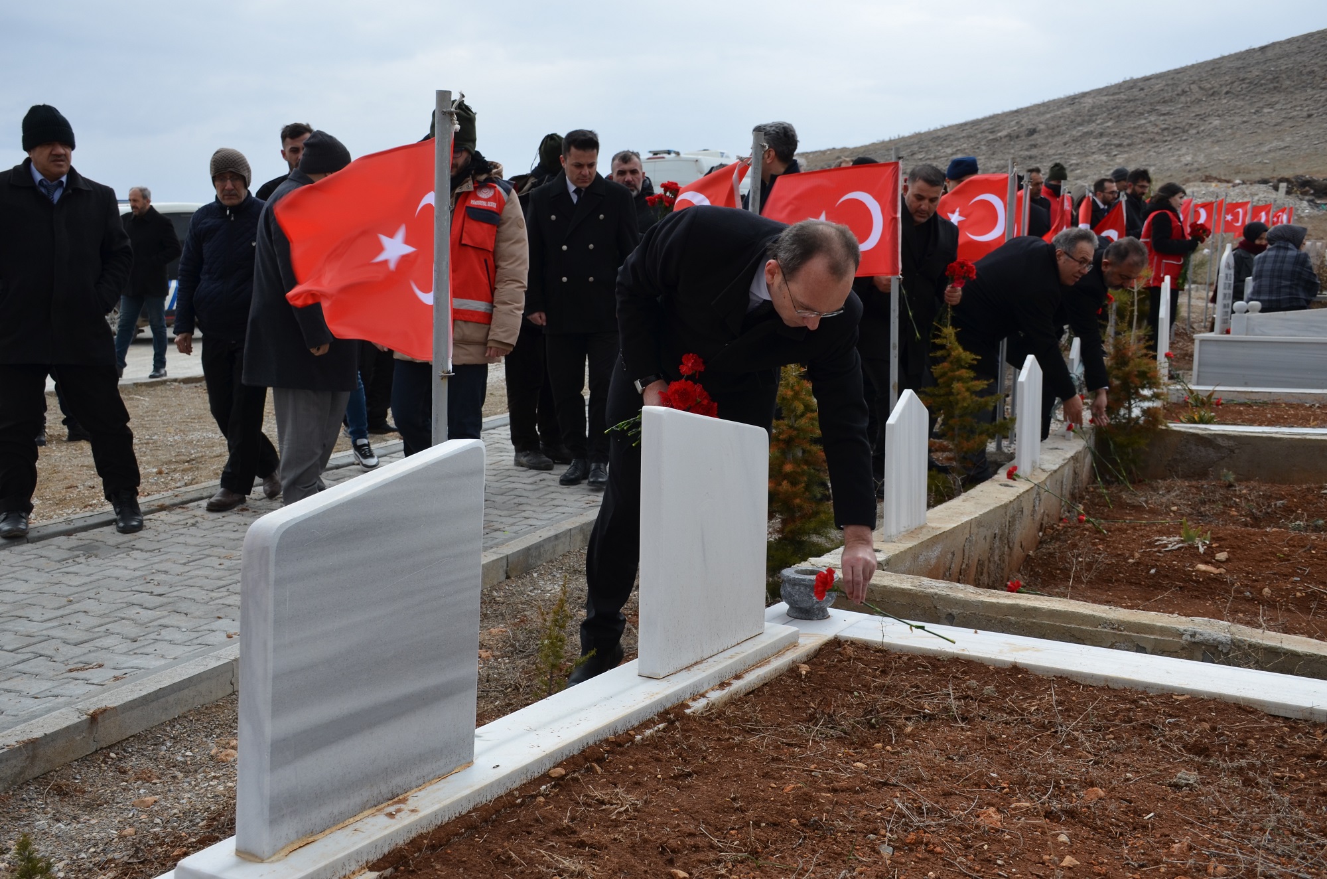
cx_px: 664
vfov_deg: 34.1
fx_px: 1434
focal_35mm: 39
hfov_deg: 49.6
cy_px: 440
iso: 200
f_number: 7.1
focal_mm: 26
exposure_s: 1/200
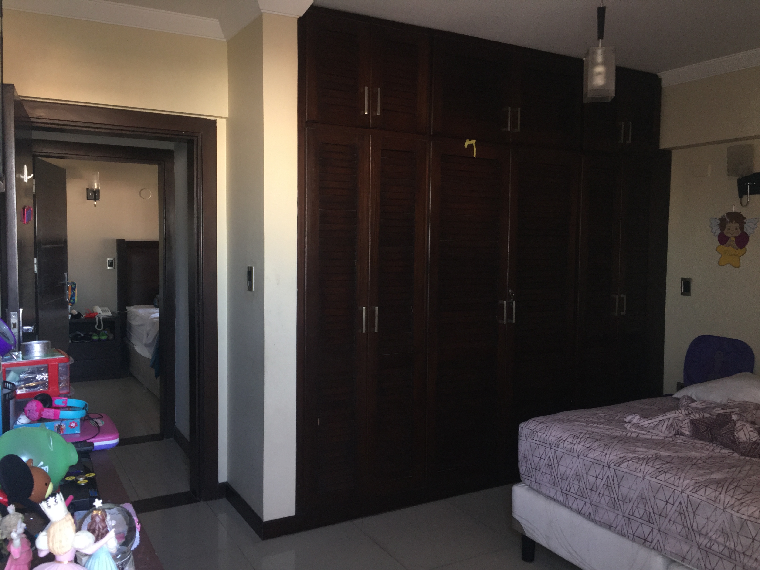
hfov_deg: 61.7
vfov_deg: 48.2
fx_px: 637
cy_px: 285
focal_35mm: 29
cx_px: 380
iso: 64
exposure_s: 1/33
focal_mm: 4.15
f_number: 2.2
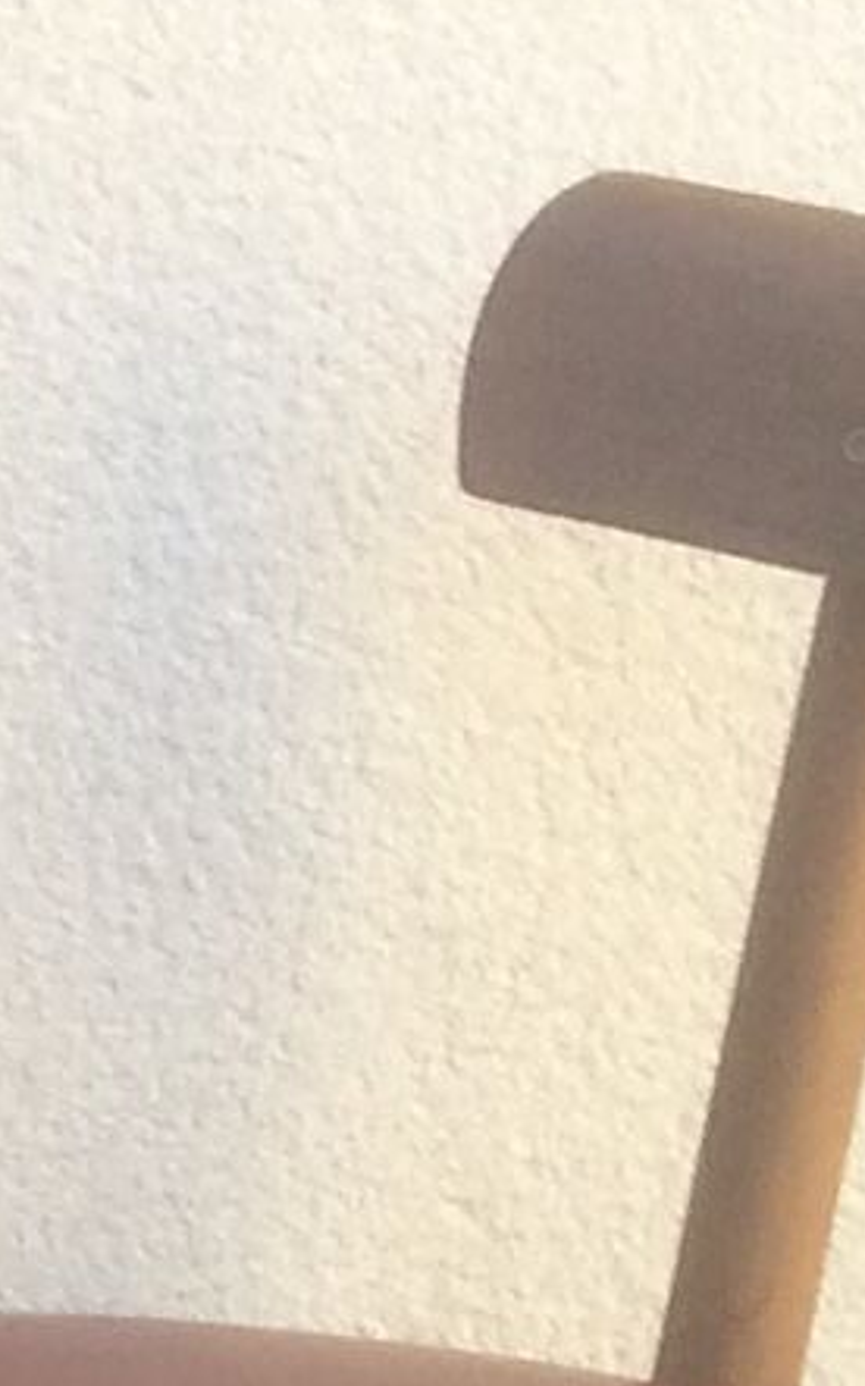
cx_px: -2369
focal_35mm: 227
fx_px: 8568
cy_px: 2944
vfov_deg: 8.7
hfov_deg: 5.2
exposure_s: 1/285
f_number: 2.2
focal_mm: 4.15
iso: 32
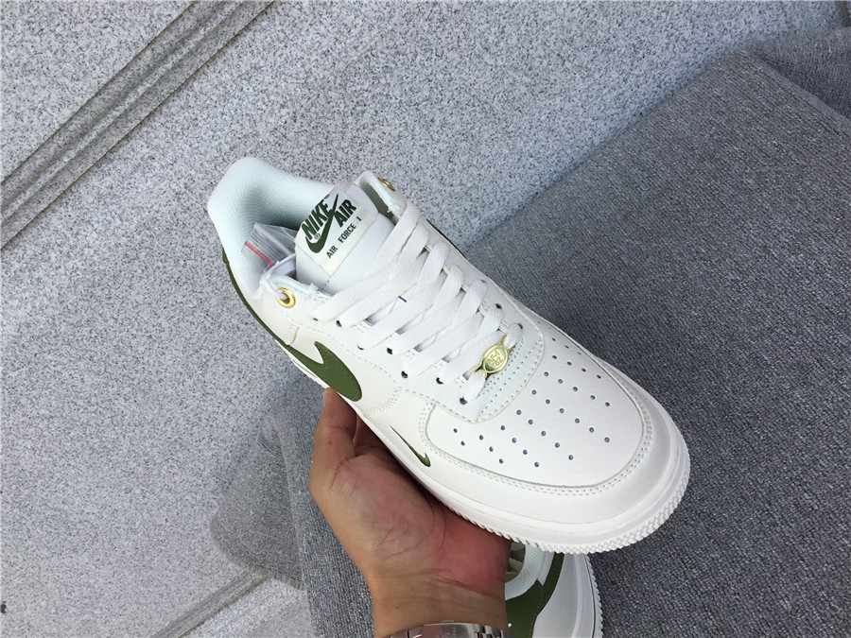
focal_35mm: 31
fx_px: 762
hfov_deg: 58.4
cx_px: 426
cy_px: 319
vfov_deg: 45.4
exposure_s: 1/574
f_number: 2.4
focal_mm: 3.3
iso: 25
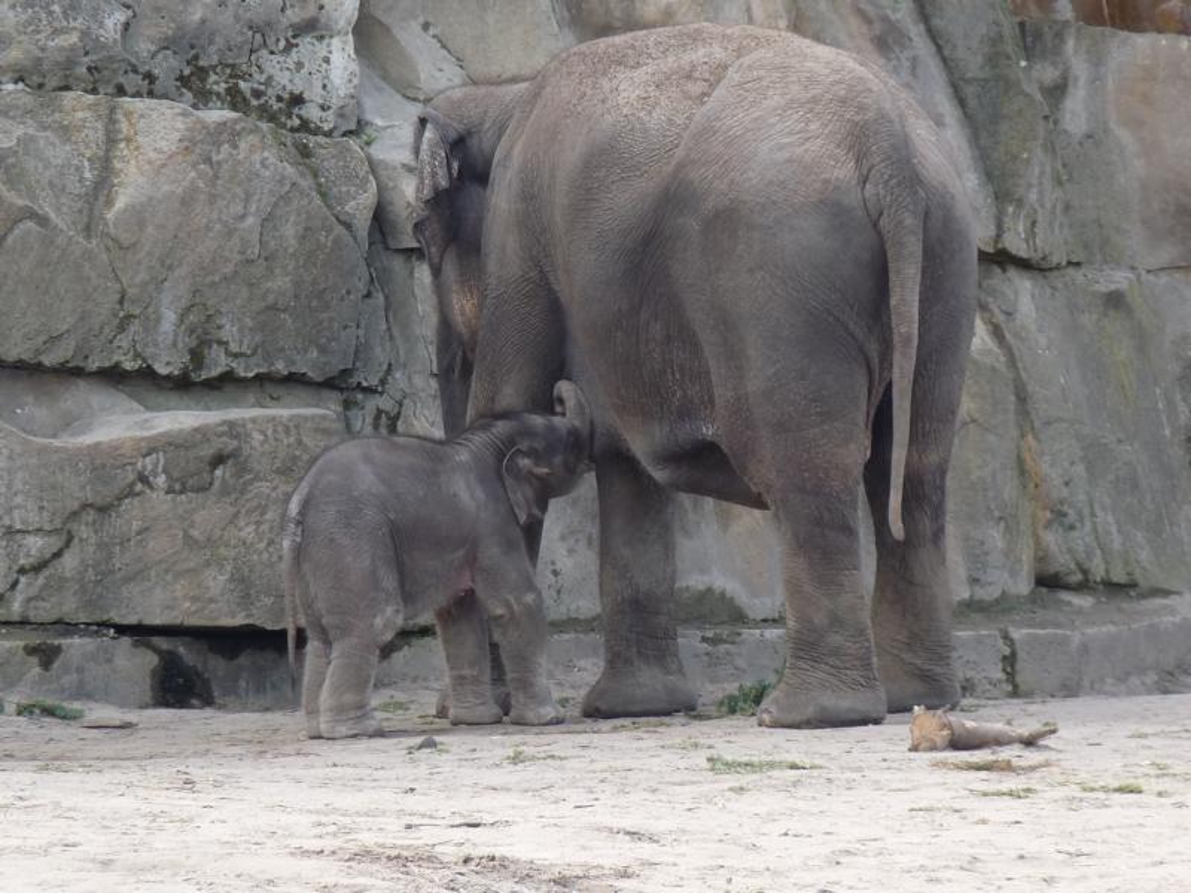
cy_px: 446
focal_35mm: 436
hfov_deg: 4.5
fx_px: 15001
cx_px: 596
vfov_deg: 3.4
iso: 100
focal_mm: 54.4
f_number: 4
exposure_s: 1/125
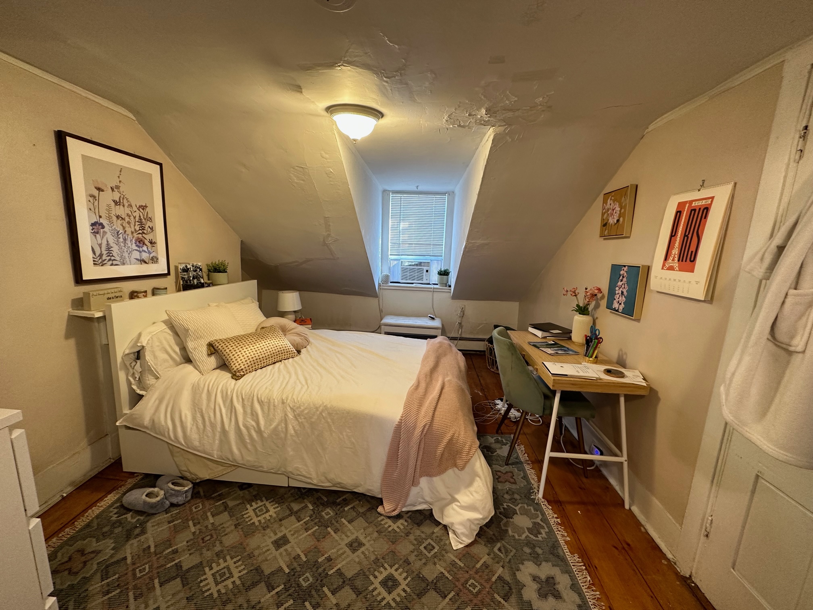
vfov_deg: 85.7
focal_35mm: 14
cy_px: 305
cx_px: 406
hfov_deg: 102.1
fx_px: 329
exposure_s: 1/60
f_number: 2.2
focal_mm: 2.22
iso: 160
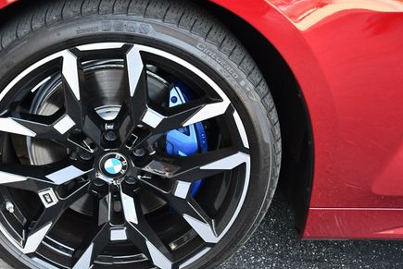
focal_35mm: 53
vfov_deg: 25.6
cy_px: 148
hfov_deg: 36.8
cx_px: 111
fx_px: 594
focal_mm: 18
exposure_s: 1/250
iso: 640
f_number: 3.5
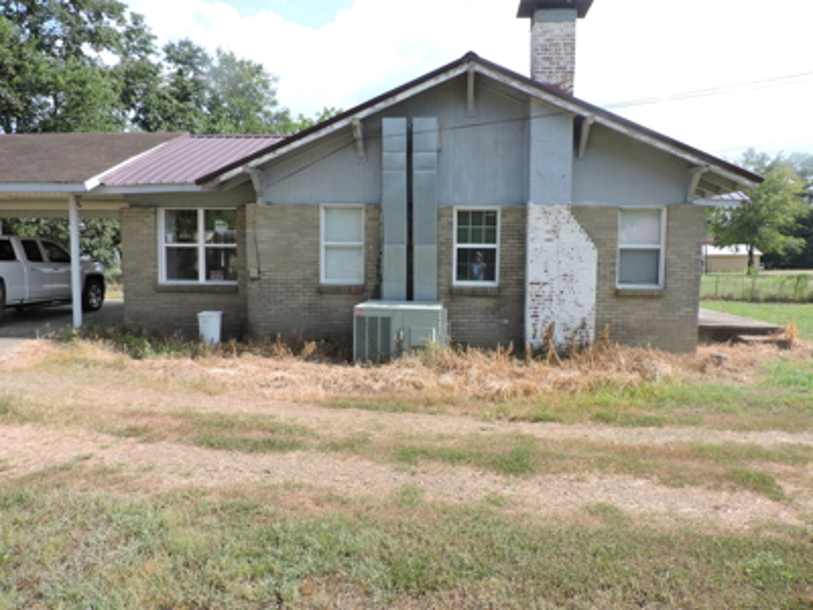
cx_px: 406
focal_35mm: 24
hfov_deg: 71.6
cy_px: 305
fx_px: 564
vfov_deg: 56.8
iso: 100
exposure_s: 1/640
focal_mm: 4.3
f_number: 3
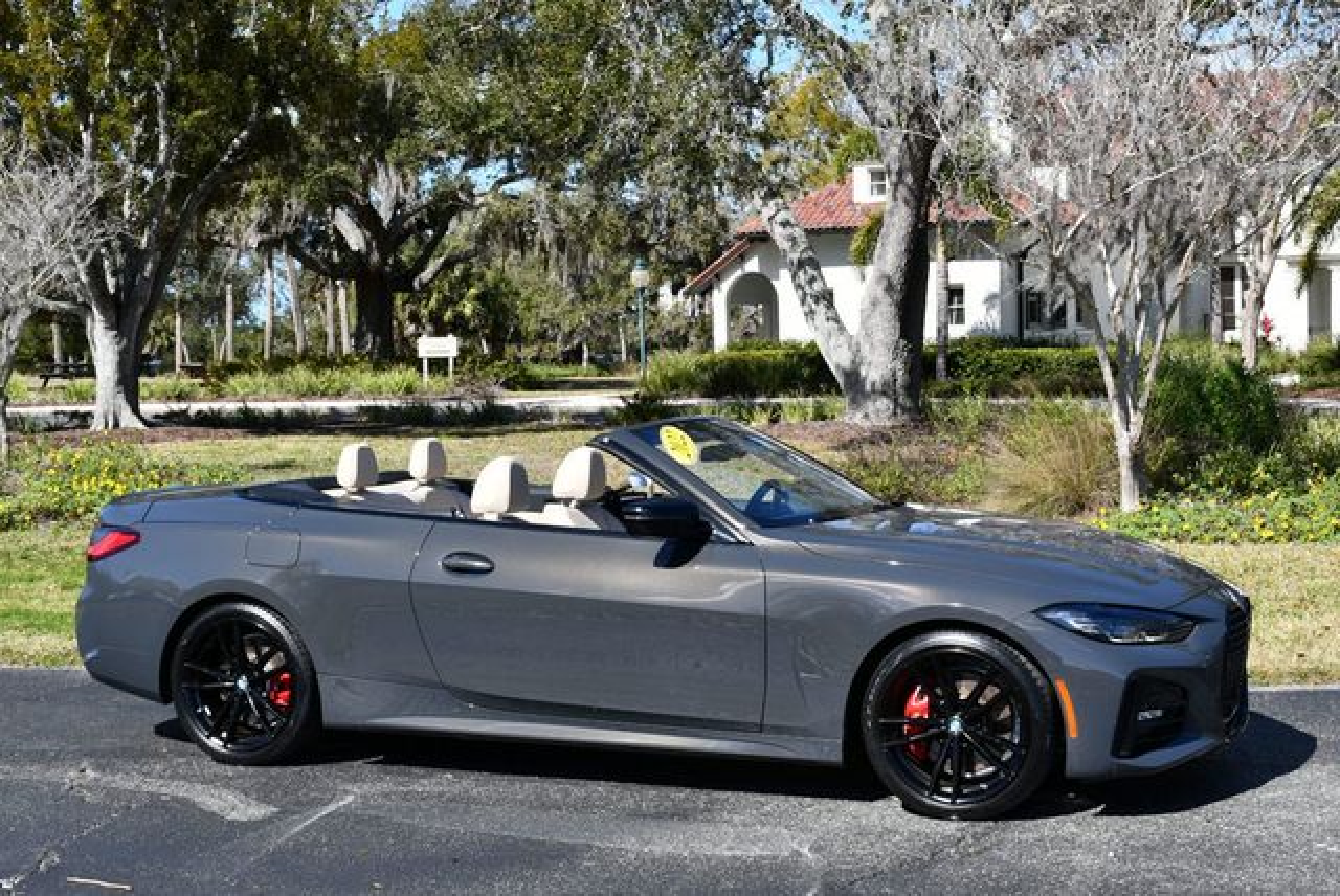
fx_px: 1937
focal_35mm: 52
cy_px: 448
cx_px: 670
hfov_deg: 38.2
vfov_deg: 26.0
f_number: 8
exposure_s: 1/250
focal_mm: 26
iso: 110
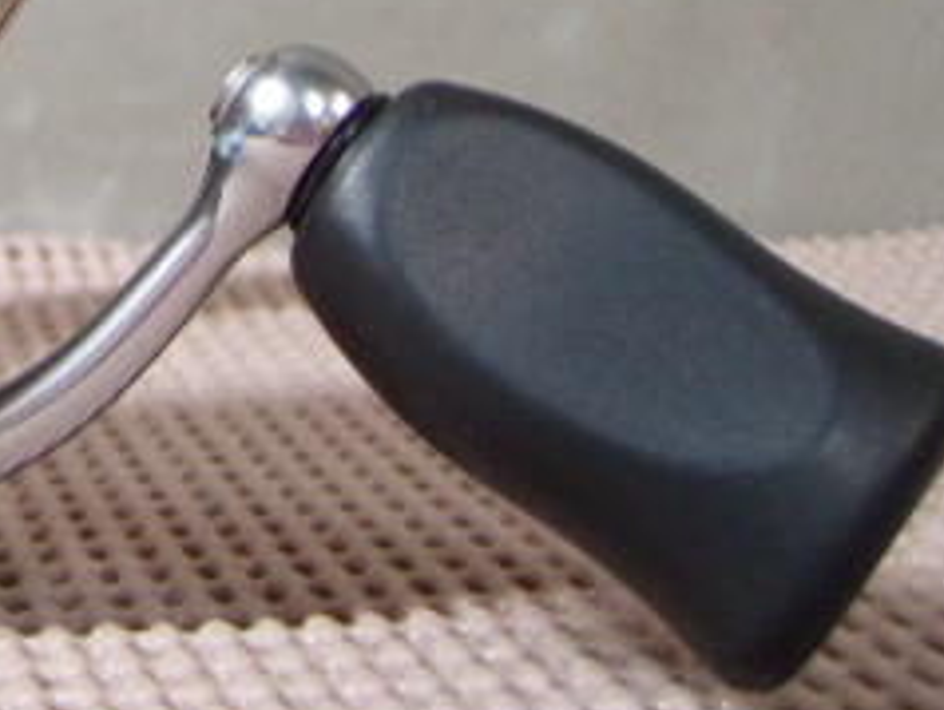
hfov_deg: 18.2
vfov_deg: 14.0
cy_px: -182
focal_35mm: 102
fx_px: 2784
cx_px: -198
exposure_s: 1/13
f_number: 3.5
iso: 200
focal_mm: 6.7
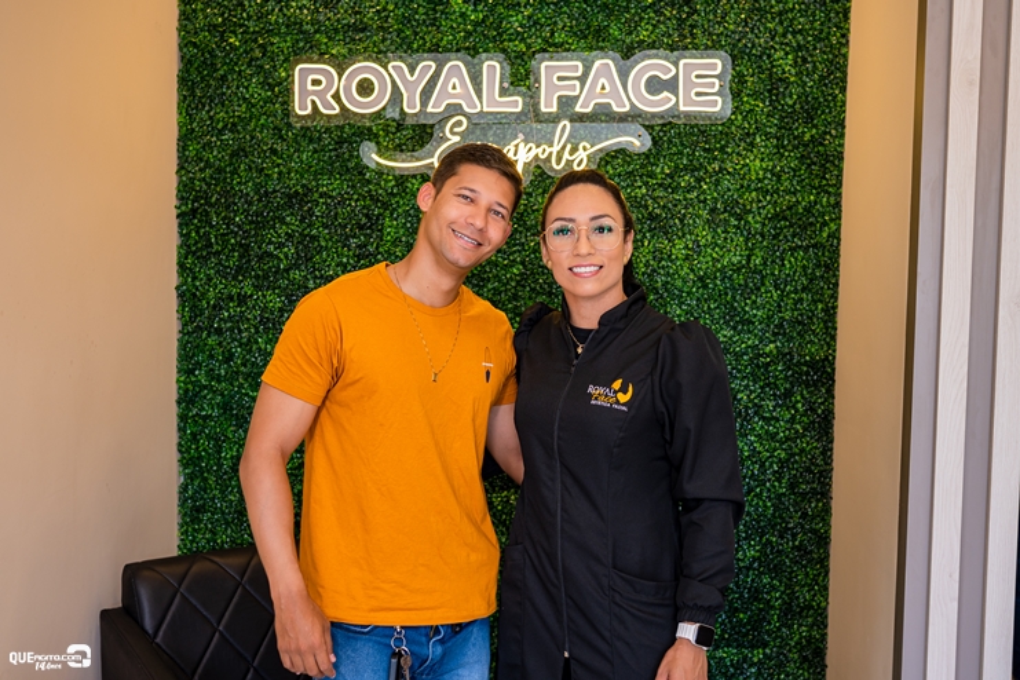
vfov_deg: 36.9
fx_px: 1020
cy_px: 340
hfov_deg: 53.1
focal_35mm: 36
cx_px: 510
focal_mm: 24
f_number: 2.8
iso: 100
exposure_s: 1/50
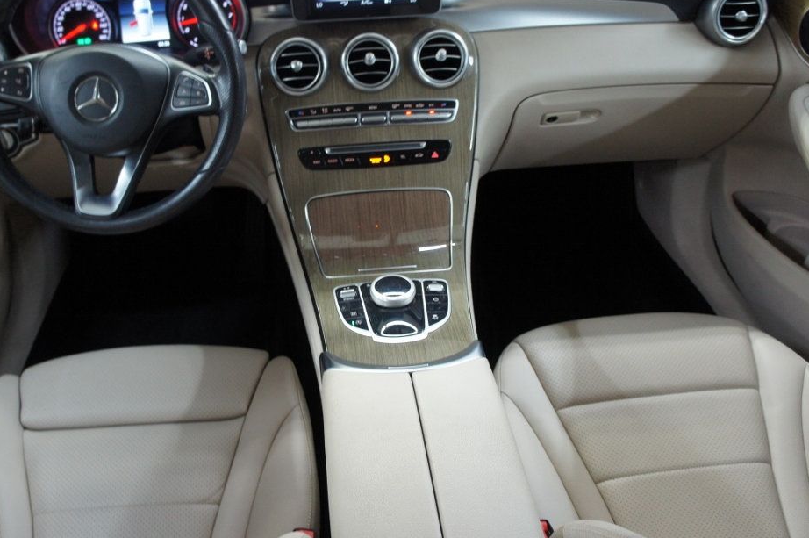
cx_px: 362
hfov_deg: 61.8
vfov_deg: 43.5
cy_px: 247
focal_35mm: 30
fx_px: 674
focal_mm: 18
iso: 1000
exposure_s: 1/30
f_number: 3.5
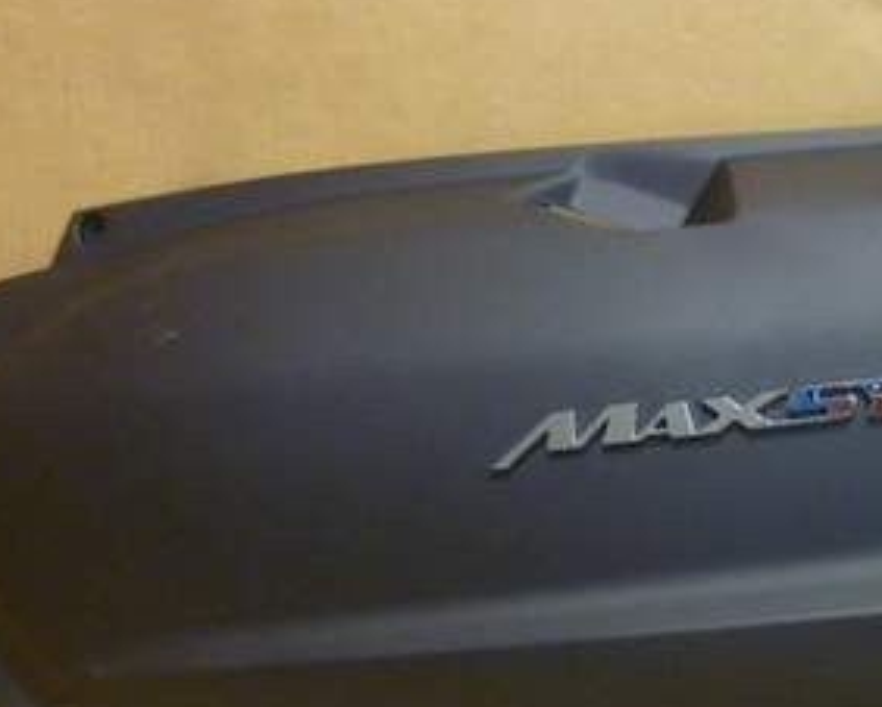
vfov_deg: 20.6
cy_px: 629
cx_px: 710
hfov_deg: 25.6
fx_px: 1907
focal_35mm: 73
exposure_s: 1/20
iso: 400
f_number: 2.8
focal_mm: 5.5
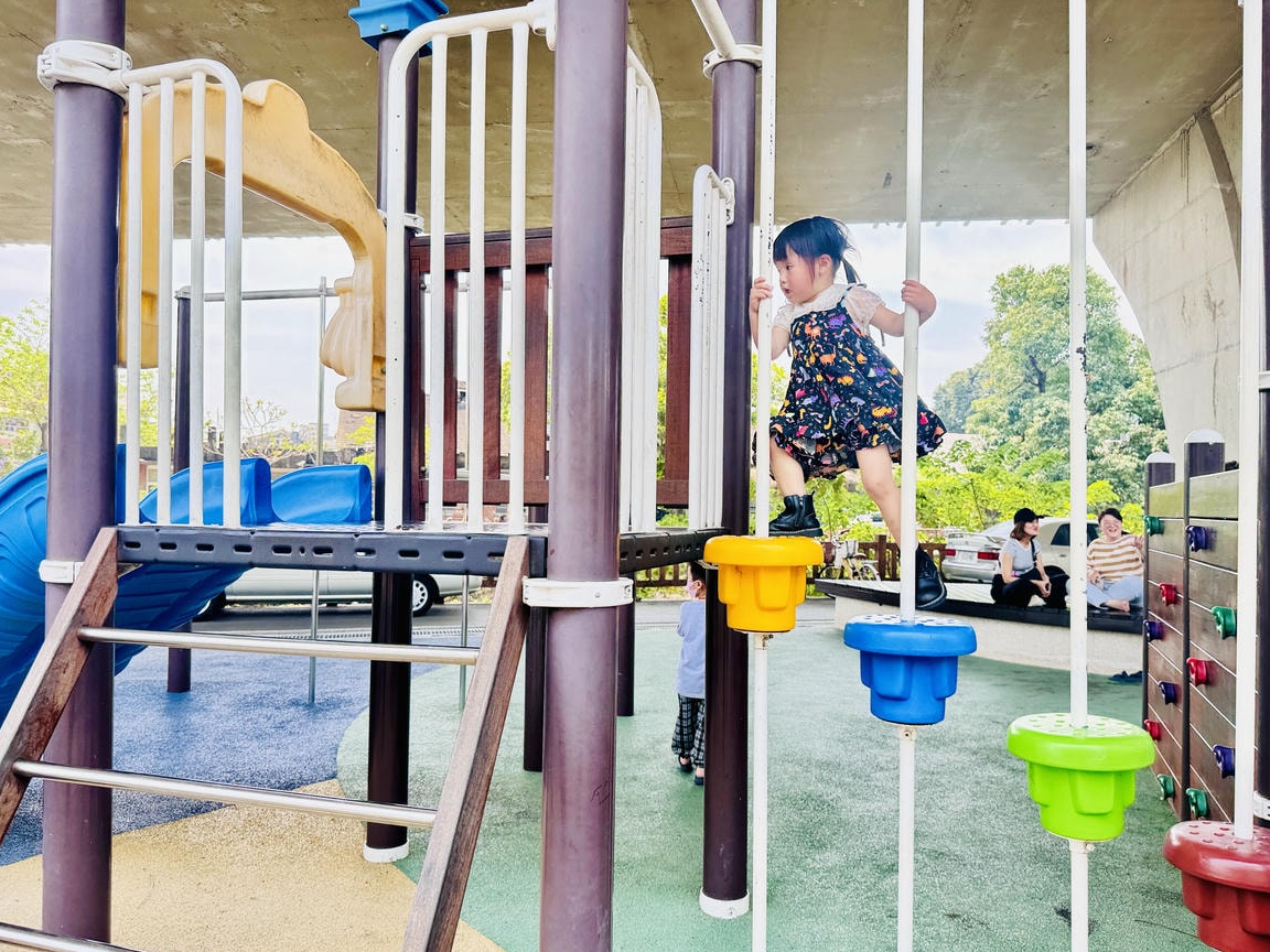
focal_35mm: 25
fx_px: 917
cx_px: 654
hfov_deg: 69.4
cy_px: 494
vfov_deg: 54.9
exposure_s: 1/503
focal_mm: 6.86
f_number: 1.78
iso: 80
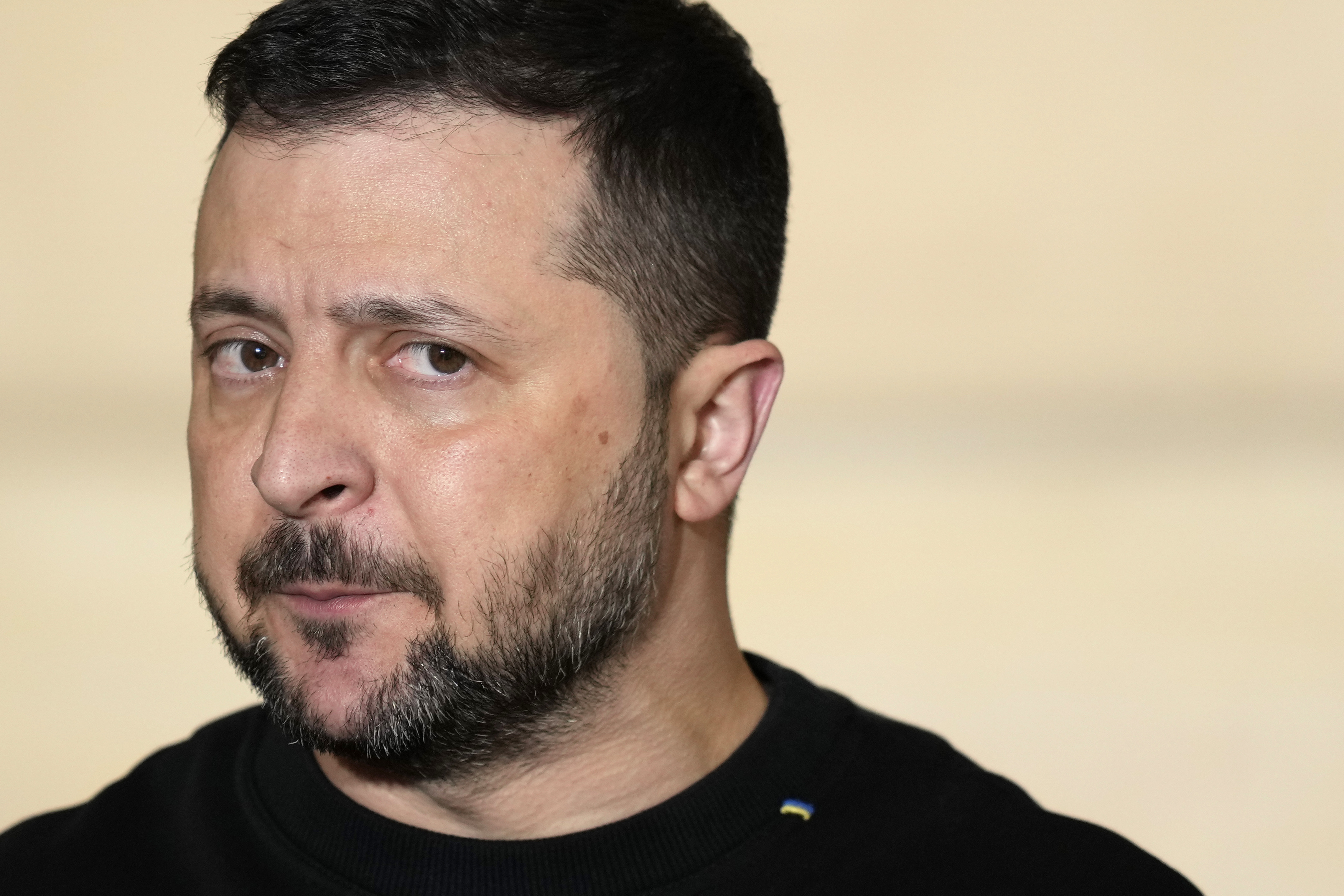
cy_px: 448
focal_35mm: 400
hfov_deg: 5.2
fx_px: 14932
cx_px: 672
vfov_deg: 3.4
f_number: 2.8
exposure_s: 1/400
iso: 800
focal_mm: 400
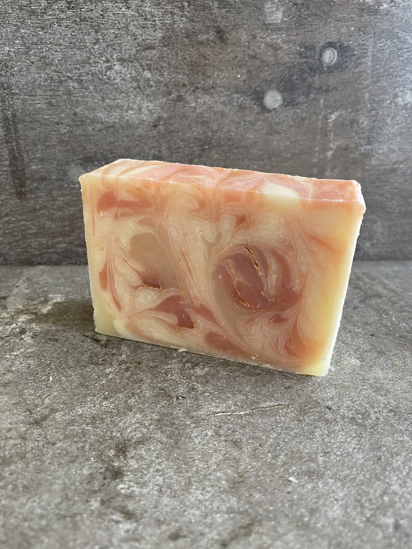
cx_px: 206
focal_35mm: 26
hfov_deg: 53.1
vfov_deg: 67.3
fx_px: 413
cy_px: 274
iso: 125
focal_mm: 4.2
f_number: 1.6
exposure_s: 1/83
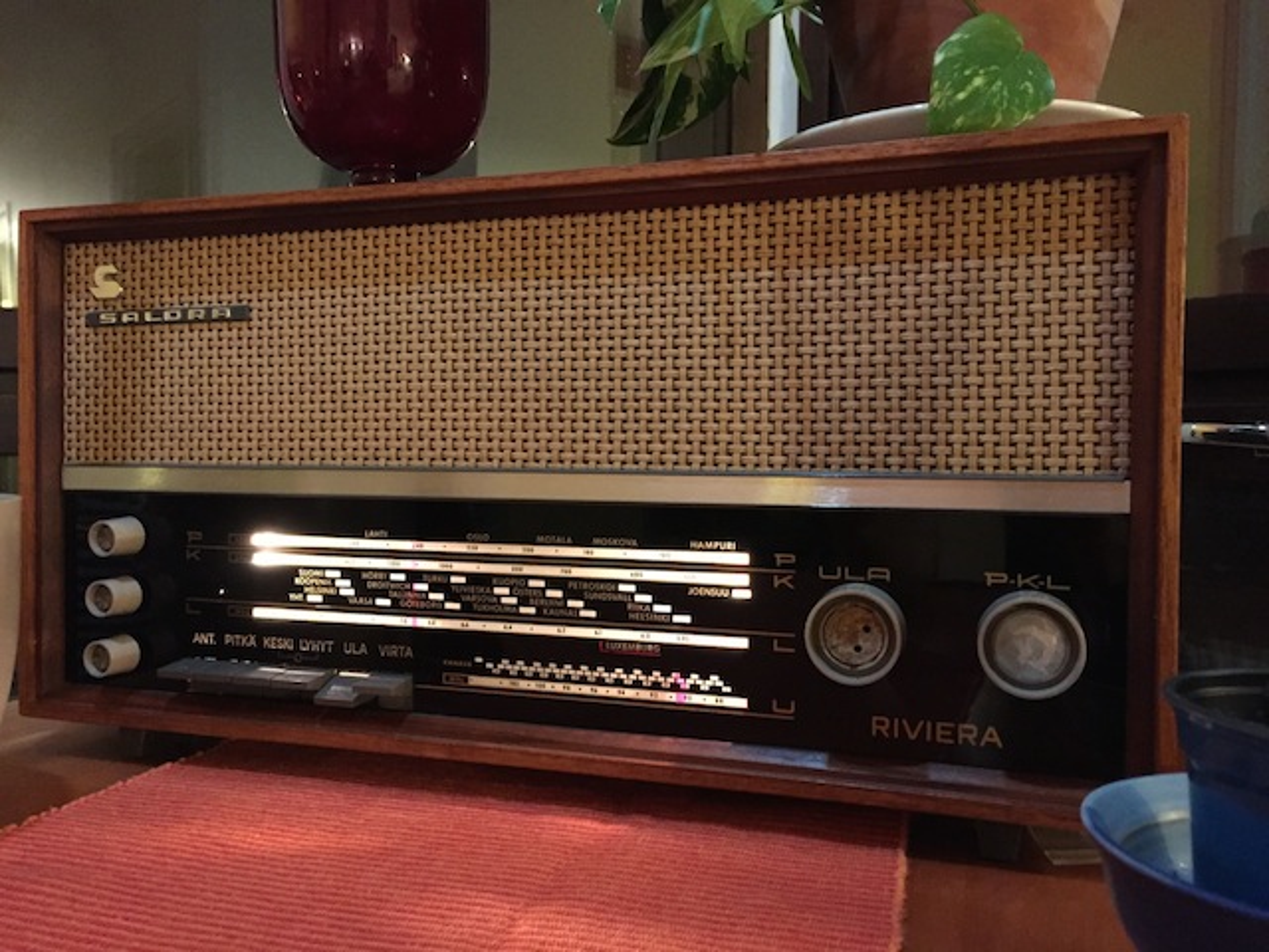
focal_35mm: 29
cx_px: 634
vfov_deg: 48.2
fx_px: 1063
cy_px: 476
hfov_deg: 61.7
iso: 640
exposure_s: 1/15
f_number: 2.2
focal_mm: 4.15
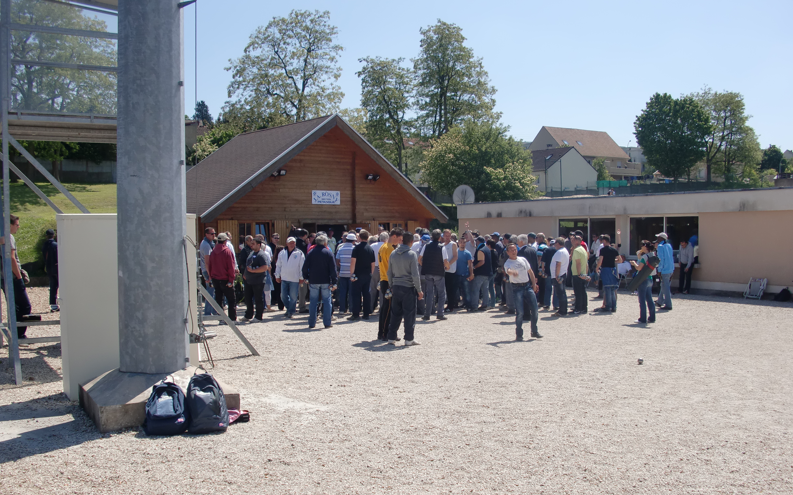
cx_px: 400
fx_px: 843
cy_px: 292
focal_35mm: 39
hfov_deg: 50.4
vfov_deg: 32.7
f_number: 7.9
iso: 64
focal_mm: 6.3
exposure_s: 1/160
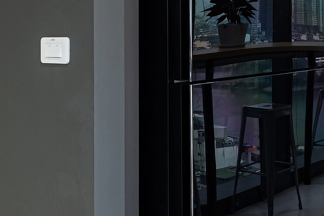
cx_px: 308
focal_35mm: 72
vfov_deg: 18.7
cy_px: 36
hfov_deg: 26.8
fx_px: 648
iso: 100
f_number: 10
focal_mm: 14
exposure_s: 1/1.25
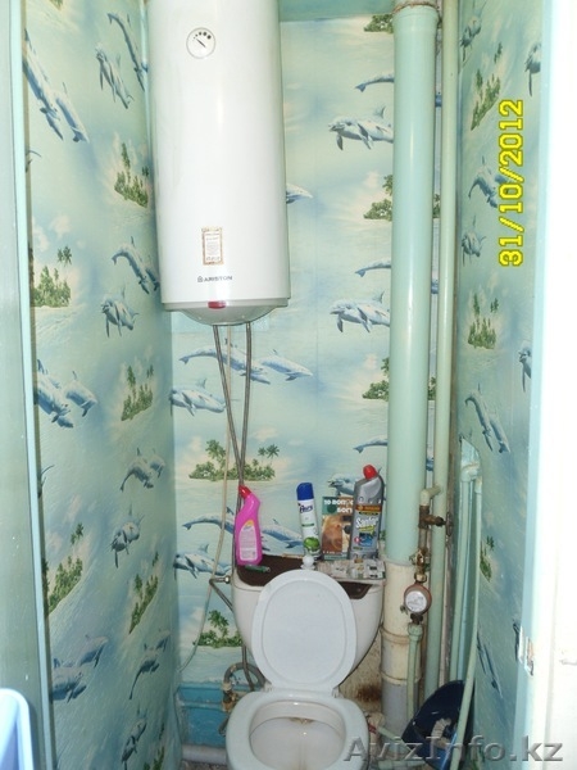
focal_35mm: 28
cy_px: 385
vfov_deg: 63.4
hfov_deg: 49.7
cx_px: 288
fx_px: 622
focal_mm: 5.1
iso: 100
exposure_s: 1/45
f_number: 3.4
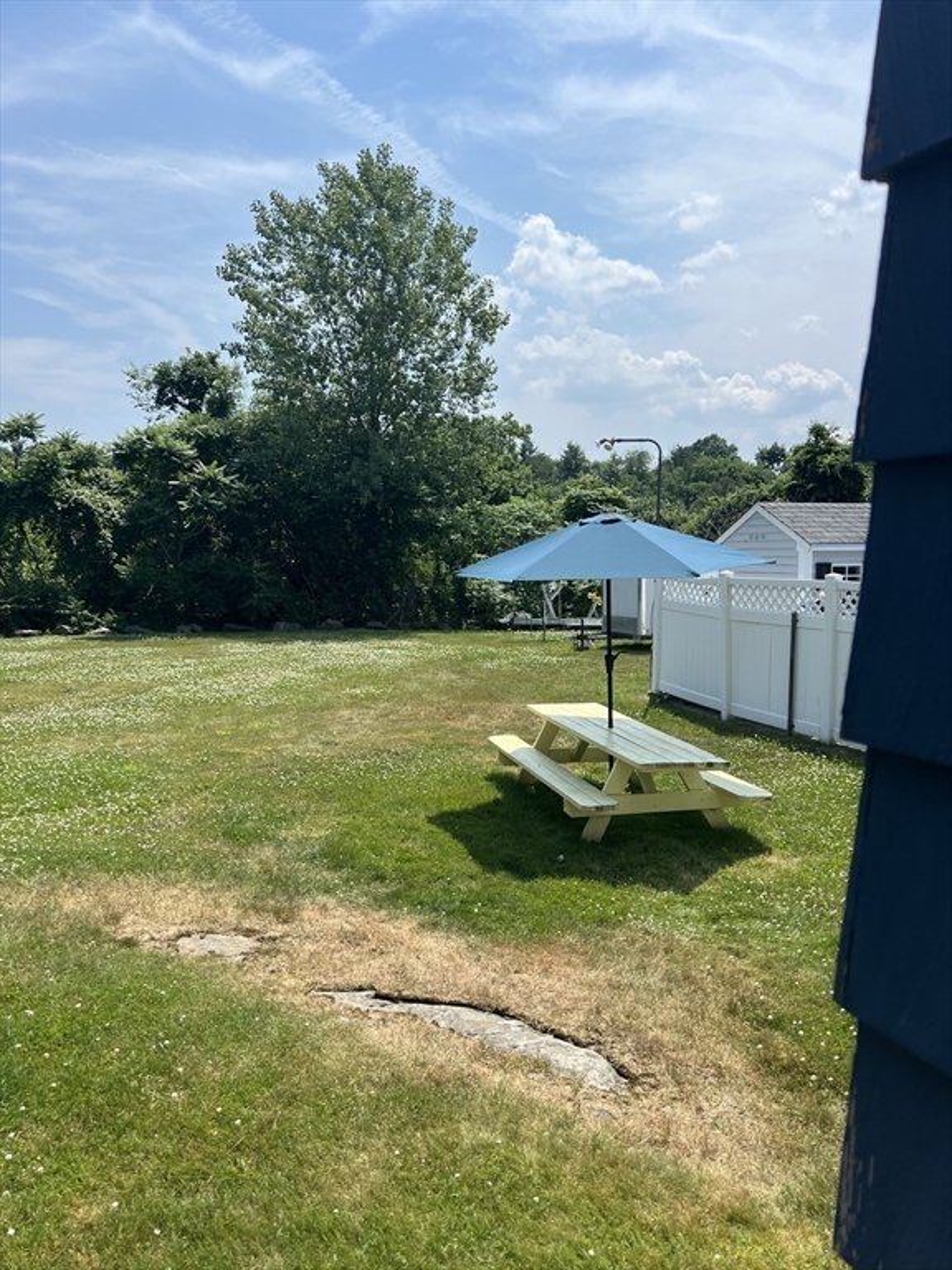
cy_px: 635
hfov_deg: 53.1
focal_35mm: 26
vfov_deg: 67.3
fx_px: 953
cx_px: 476
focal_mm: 5.7
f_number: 1.5
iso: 50
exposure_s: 1/5882
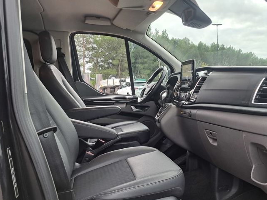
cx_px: 156
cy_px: 117
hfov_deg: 59.6
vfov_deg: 46.6
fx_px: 231
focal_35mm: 30
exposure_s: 1/60
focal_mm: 5.23
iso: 50
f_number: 1.8
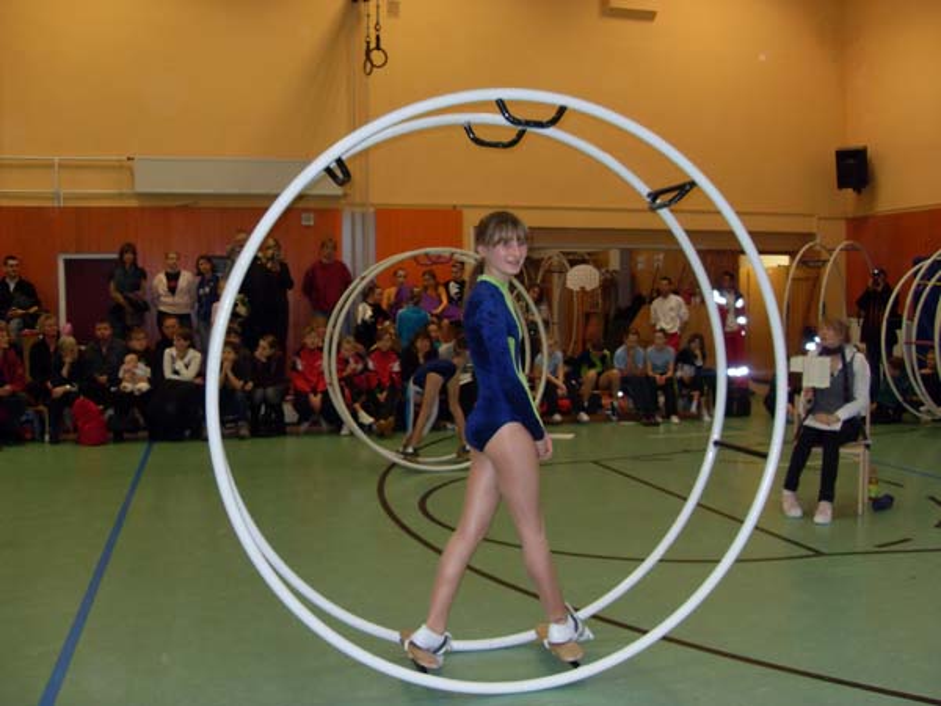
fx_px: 1006
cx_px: 470
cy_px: 353
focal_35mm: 37
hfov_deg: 50.1
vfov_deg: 38.7
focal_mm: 6.3
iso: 160
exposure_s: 1/45
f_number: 2.8
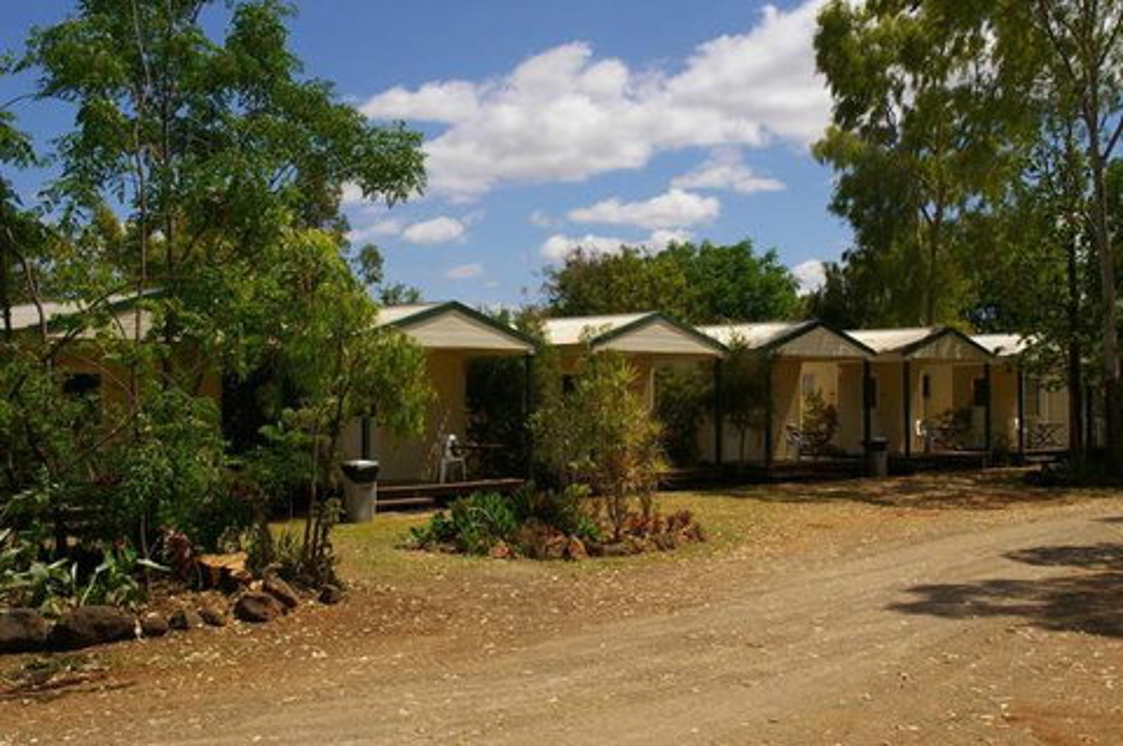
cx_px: 562
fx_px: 1402
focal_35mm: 45
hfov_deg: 43.6
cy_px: 373
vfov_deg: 29.8
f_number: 11
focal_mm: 30
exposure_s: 1/250
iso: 200
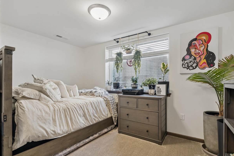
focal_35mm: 17
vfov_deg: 70.4
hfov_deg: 93.3
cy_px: 81
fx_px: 110
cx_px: 119
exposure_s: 1/6
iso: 400
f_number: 10
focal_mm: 16
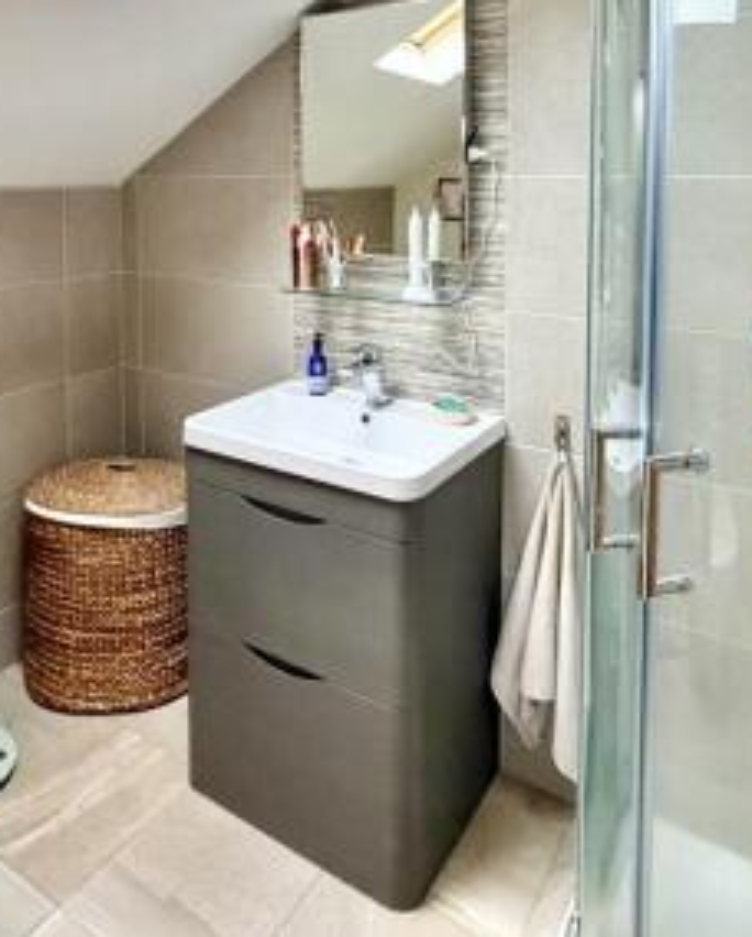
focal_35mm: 28
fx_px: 777
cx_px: 331
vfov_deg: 58.5
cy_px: 219
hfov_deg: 51.5
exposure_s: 1/60
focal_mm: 2.22
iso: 640
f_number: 2.2
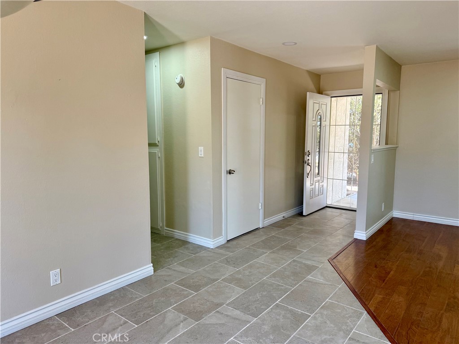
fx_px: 318
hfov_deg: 71.6
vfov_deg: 56.8
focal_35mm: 24
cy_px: 172
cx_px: 230
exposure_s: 1/135
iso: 125
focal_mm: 6.76
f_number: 1.78
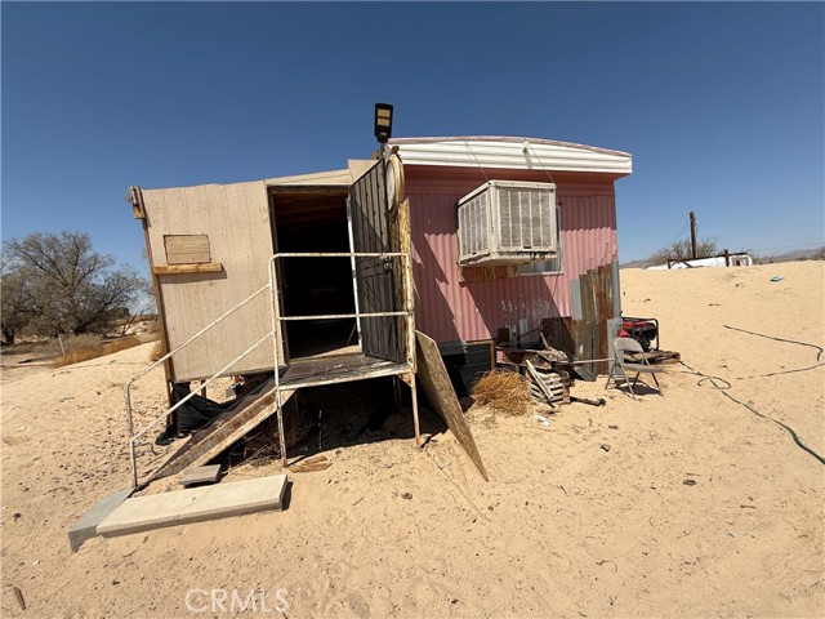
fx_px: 334
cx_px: 412
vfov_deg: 85.7
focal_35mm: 14
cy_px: 310
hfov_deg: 102.1
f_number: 2.2
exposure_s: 1/1312
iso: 20
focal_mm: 2.22
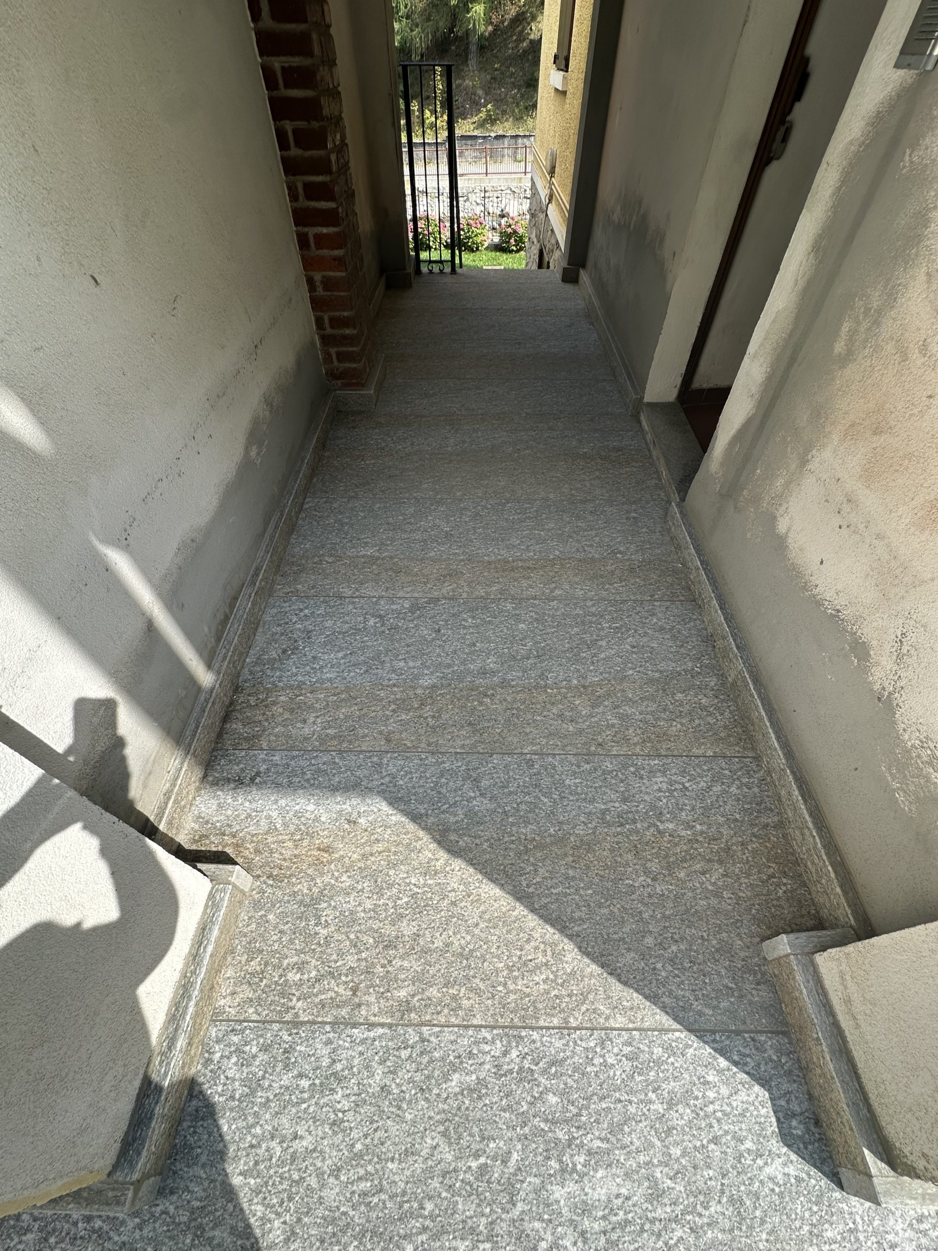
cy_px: 626
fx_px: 506
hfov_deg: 85.7
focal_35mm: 14
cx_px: 469
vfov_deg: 102.1
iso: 40
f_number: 2.2
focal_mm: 2.22
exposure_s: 1/458
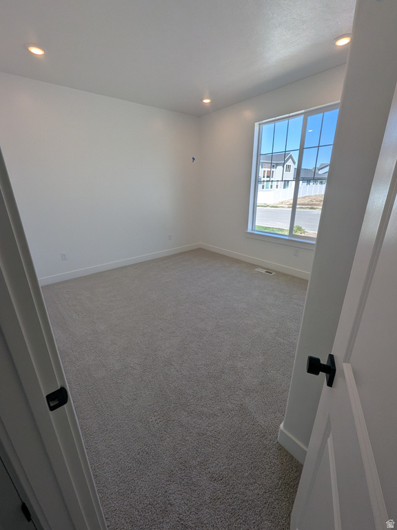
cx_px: 198
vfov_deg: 106.2
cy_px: 265
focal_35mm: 13
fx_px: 199
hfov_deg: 89.9
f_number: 2.2
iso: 52
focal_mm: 1.95
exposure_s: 1/553
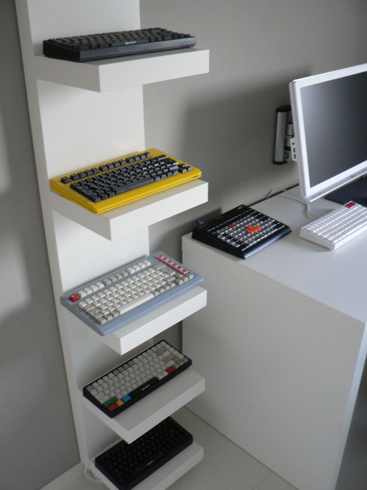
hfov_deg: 39.7
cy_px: 245
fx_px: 509
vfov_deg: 51.4
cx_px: 184
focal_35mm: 36
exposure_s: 1/13
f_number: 2.8
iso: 200
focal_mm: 6
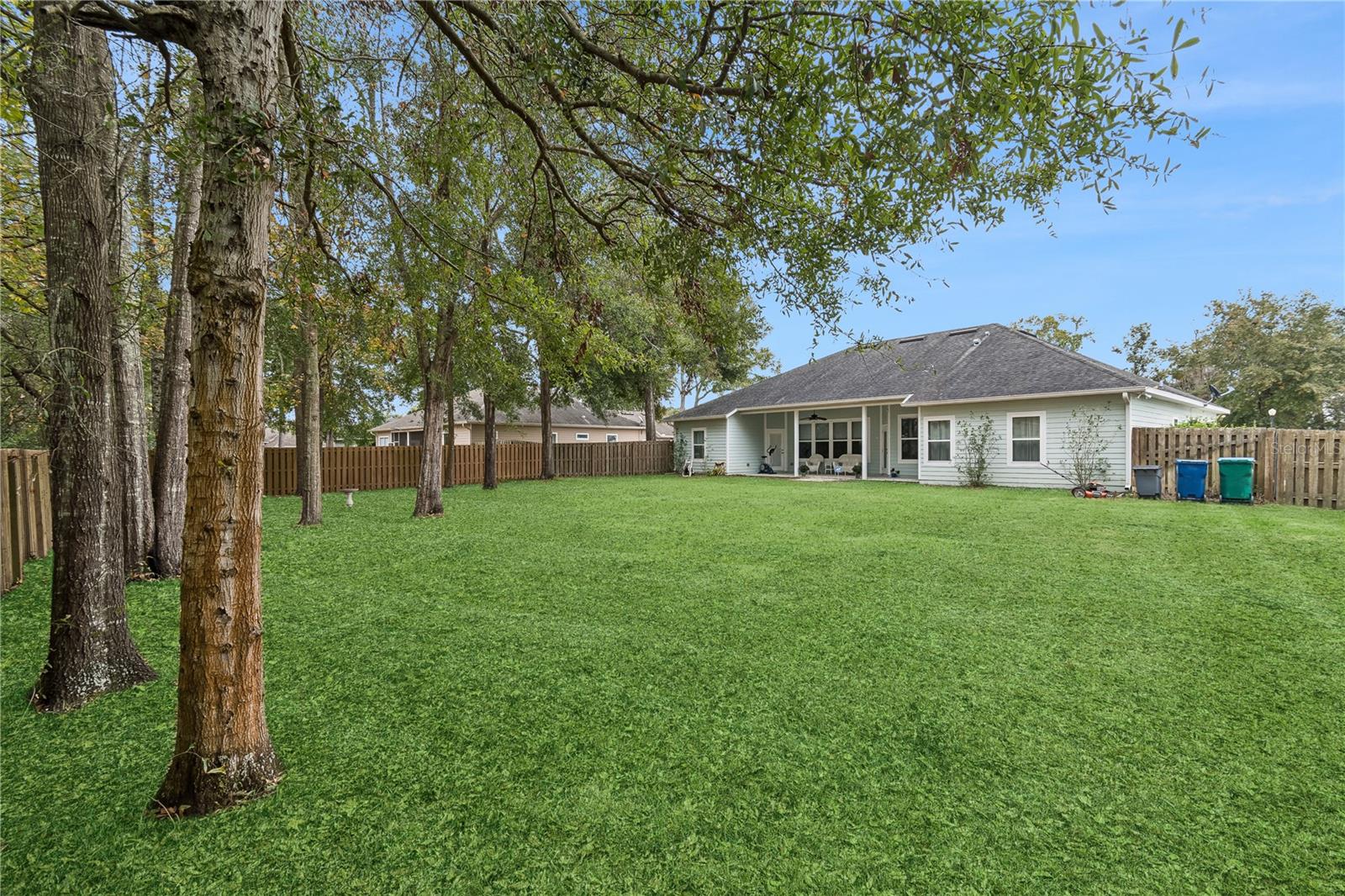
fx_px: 560
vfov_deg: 77.3
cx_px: 672
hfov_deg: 100.4
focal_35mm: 15
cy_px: 448
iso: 200
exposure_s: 1/100
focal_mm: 10
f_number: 8
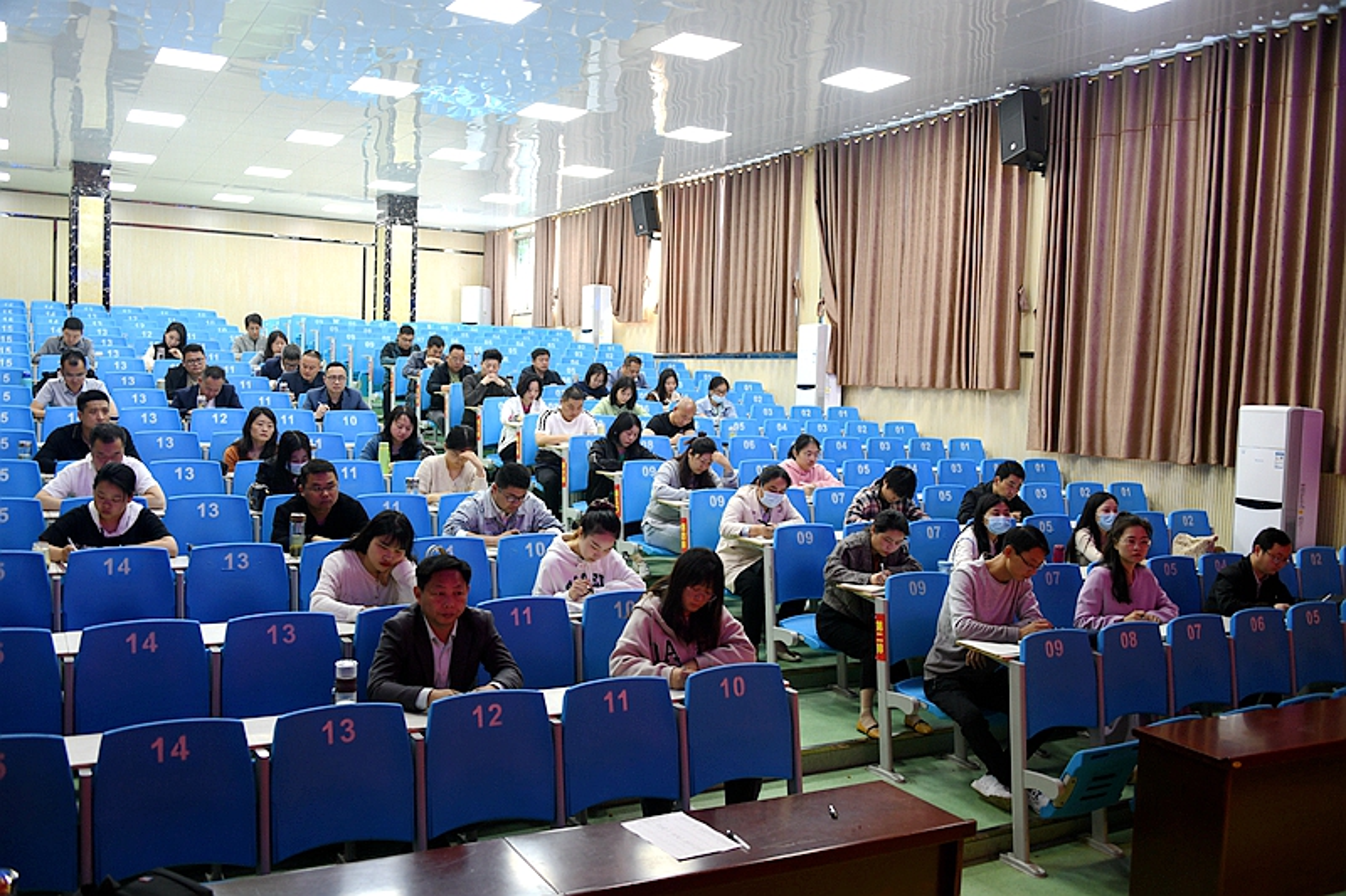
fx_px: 1196
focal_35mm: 32
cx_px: 673
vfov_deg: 41.1
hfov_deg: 58.7
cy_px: 448
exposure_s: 1/30
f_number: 3.5
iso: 450
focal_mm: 32
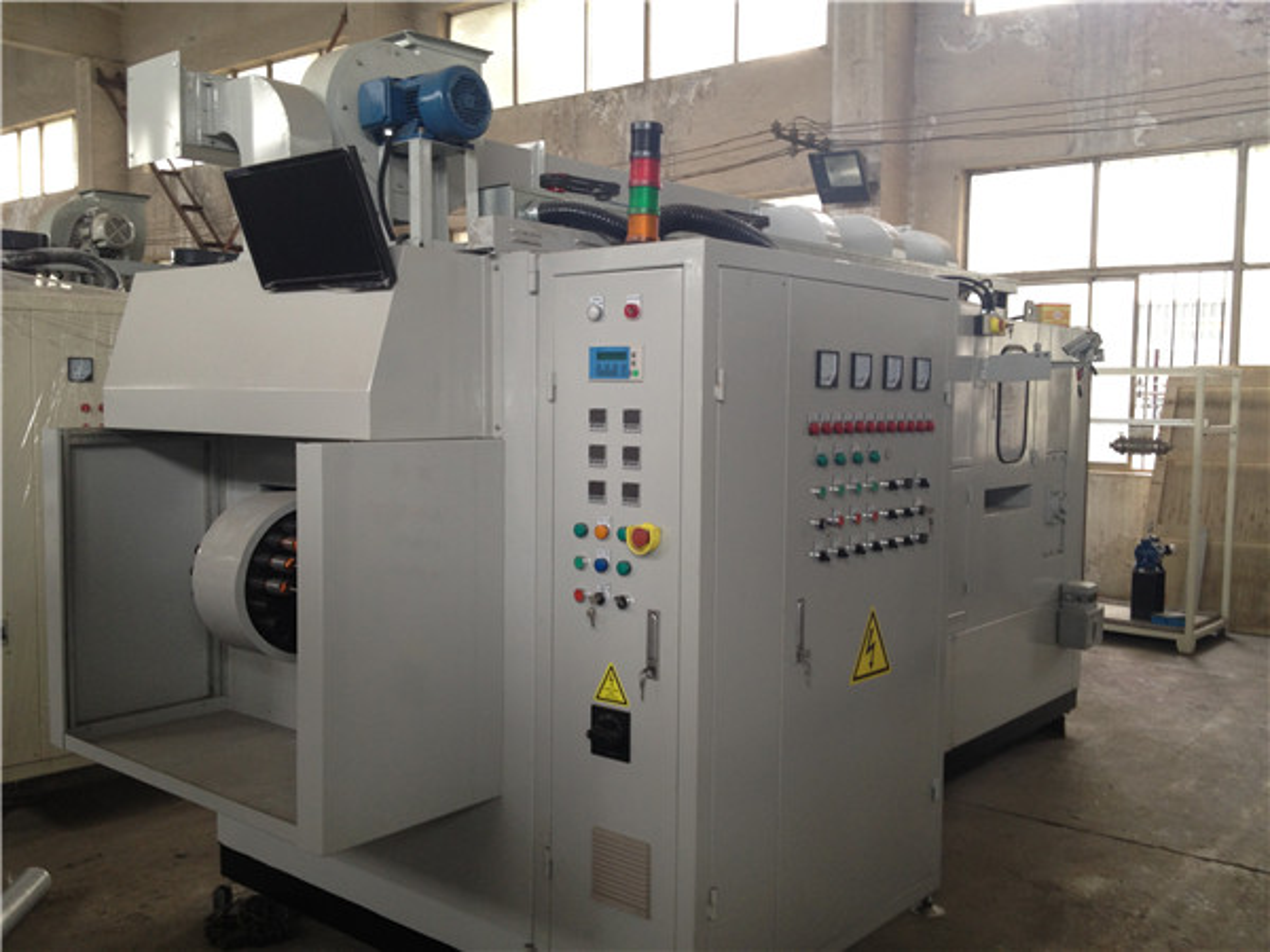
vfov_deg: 40.7
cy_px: 476
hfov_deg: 52.6
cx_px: 635
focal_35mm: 35
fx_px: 1284
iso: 80
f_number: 2.4
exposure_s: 1/20
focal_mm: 4.28
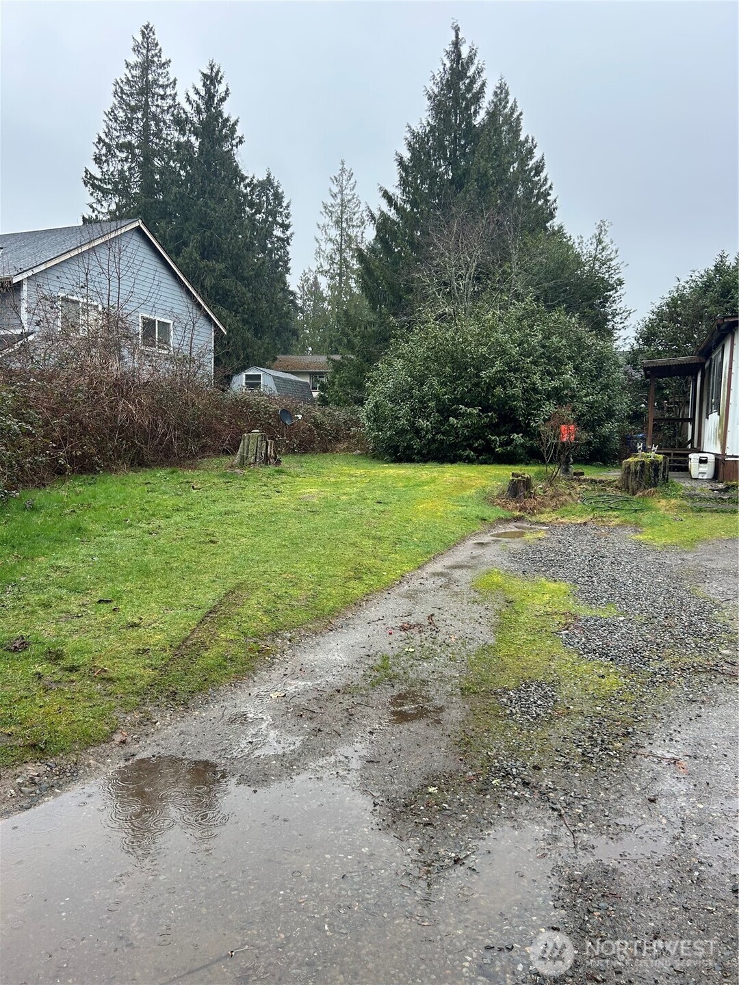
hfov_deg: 53.1
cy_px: 492
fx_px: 740
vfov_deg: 67.3
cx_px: 370
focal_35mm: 26
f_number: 1.5
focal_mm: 5.7
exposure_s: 1/297
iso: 50
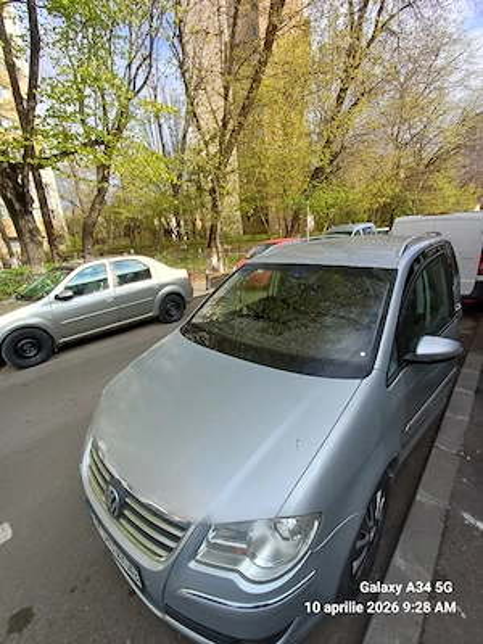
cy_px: 322
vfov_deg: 94.5
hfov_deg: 78.1
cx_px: 242
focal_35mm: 16
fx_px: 298
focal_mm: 1.64
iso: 40
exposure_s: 1/556
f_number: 2.2
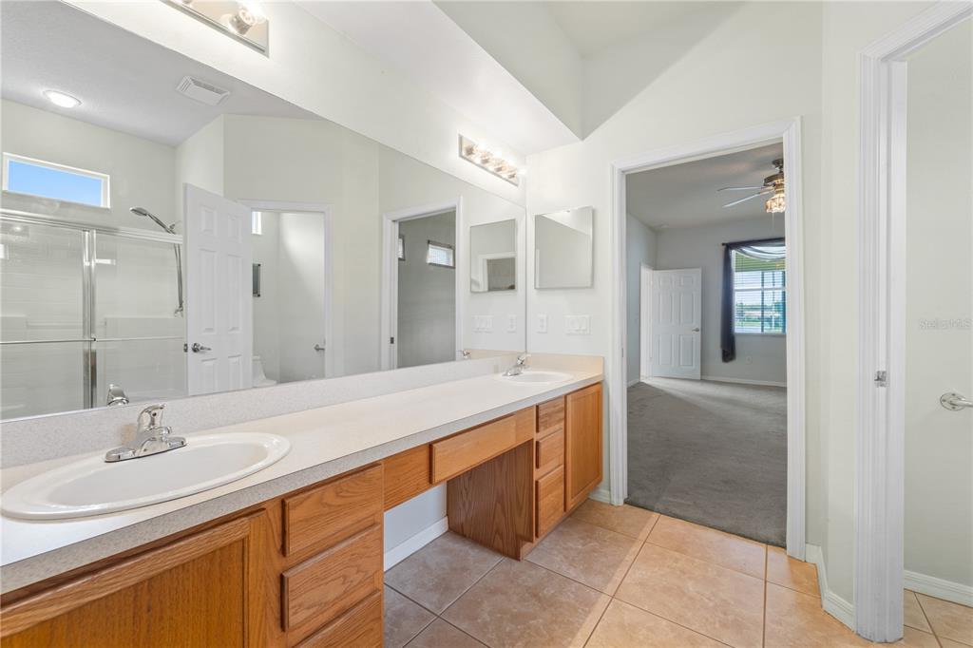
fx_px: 378
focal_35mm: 14
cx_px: 486
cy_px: 324
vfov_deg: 81.2
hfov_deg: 104.3
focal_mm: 14
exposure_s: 1/2
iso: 200
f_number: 8
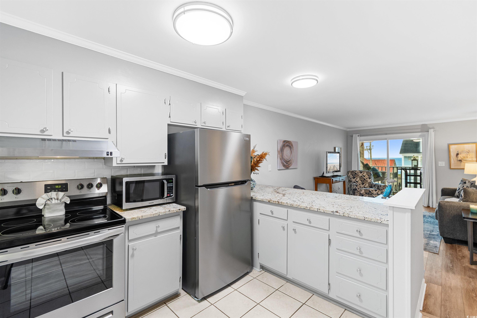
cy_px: 159
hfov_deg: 100.4
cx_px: 238
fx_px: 199
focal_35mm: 15
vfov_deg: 77.3
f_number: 4.5
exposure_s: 1/3
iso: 100
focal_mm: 10
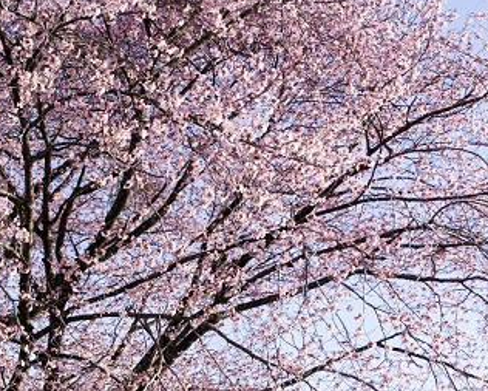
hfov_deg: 25.7
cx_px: 211
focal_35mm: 74
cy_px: 342
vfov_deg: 20.4
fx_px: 1069
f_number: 5.6
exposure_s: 1/125
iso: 100
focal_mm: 26
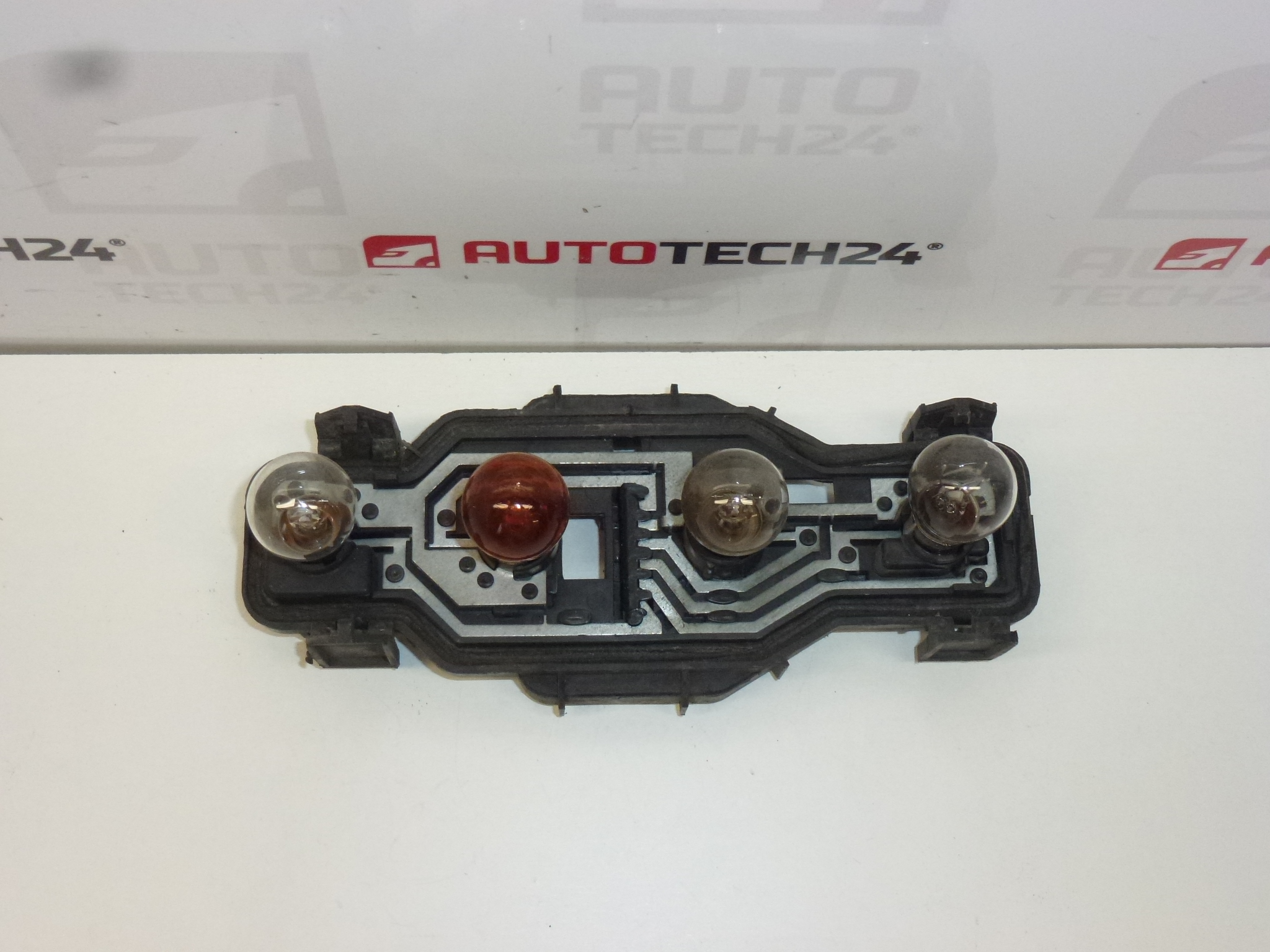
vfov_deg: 32.2
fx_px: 1651
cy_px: 476
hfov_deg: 42.1
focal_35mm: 45
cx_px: 635
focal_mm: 8
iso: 400
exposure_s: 1/200
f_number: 4
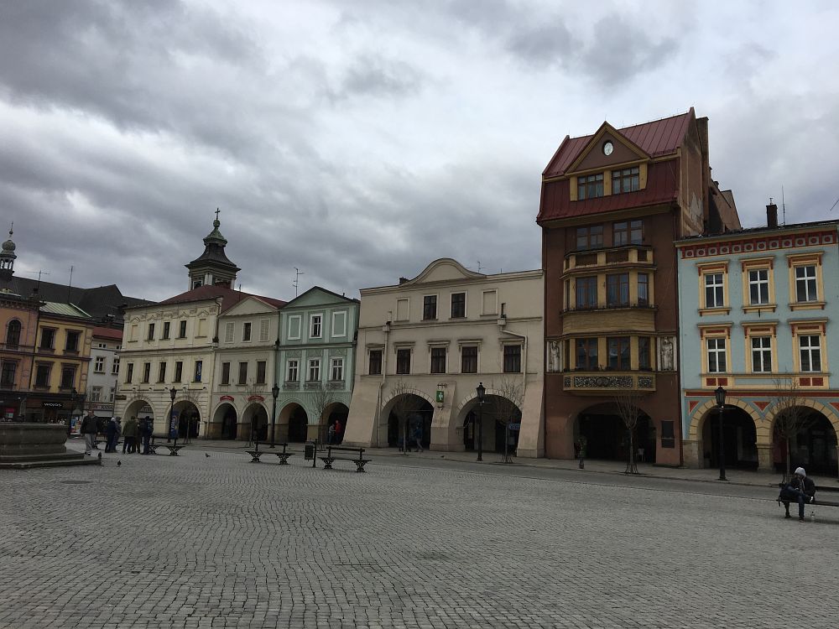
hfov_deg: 61.7
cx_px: 420
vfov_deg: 48.2
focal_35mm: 29
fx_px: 703
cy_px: 314
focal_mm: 4.15
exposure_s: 1/2198
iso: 25
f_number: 2.2
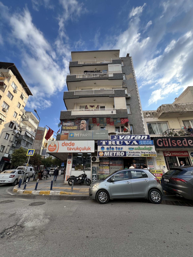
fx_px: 97
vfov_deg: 106.2
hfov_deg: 89.9
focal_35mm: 13
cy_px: 128
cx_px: 96
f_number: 1.8
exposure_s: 1/412
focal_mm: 1.57
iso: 32
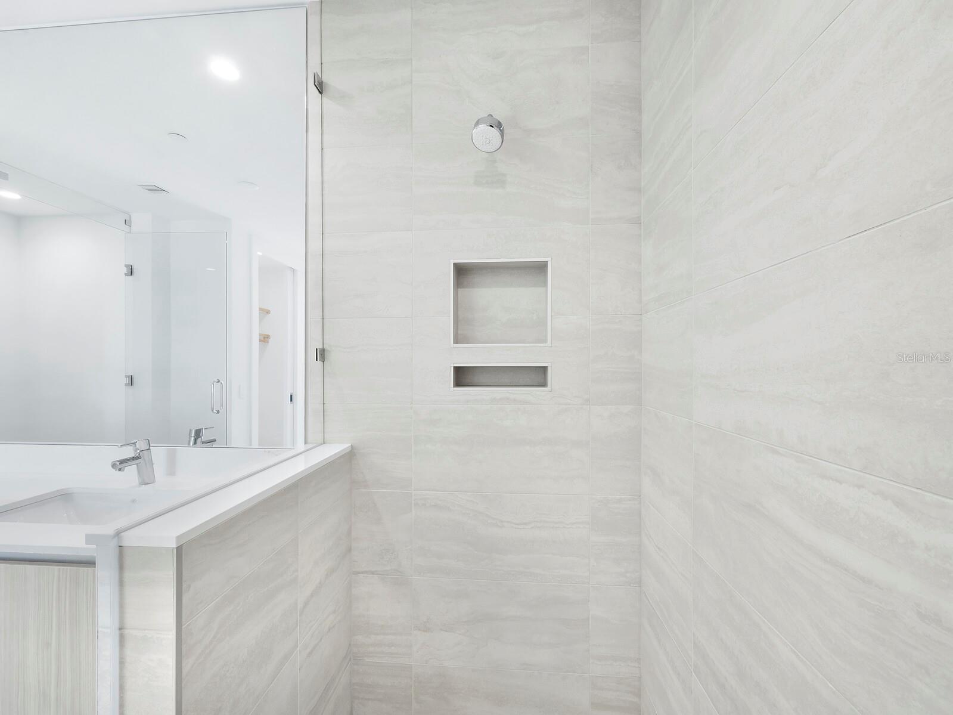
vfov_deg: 85.7
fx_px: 385
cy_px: 358
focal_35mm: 14
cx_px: 476
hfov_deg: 102.1
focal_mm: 7
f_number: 10
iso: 400
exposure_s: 1/2
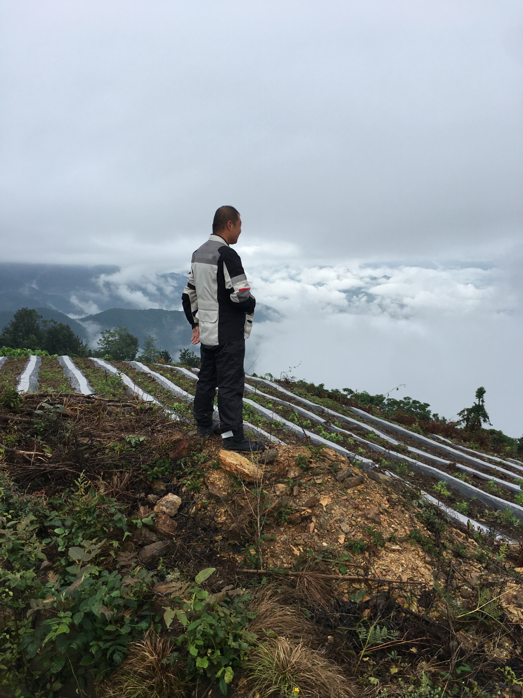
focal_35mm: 29
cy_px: 349
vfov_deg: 61.7
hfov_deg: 48.2
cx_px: 262
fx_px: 584
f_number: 2.2
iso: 25
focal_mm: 4.15
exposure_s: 1/363
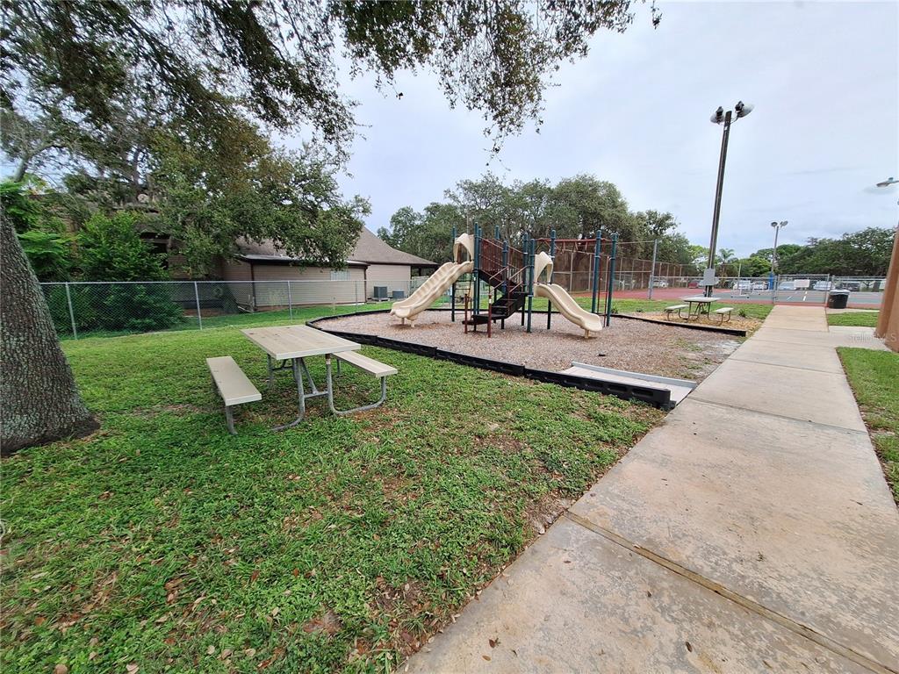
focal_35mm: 13
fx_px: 338
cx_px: 450
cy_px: 337
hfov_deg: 106.2
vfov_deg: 89.9
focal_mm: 1.74
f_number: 2.2
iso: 40
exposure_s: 1/1984
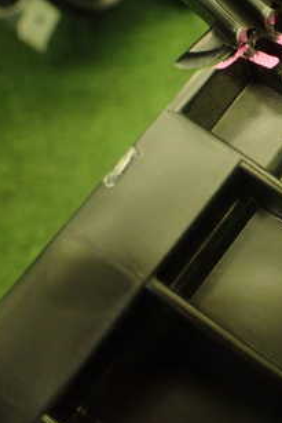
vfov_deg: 32.5
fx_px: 716
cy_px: 132
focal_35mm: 61
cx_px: 382
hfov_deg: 20.1
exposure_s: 1/125
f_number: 2.3
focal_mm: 5.4
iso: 640
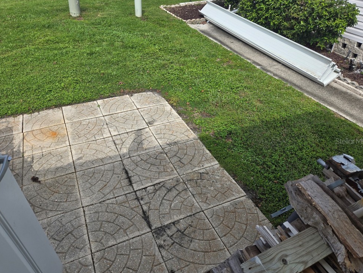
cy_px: 141
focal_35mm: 24
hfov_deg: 71.6
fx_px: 252
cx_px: 181
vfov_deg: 56.8
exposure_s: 1/1369
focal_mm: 5.4
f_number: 1.8
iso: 25
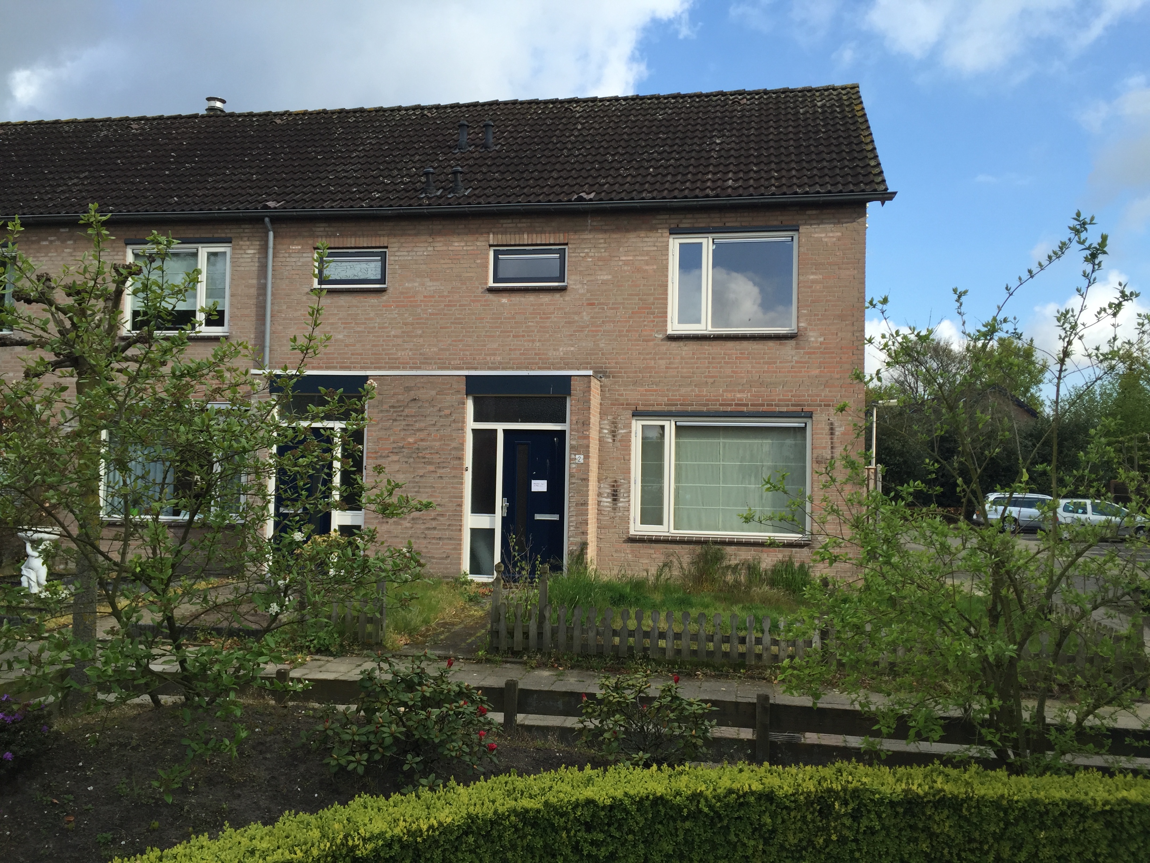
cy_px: 432
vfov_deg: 48.2
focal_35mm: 29
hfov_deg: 61.7
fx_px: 963
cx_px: 575
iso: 32
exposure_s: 1/879
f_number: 2.2
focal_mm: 4.15
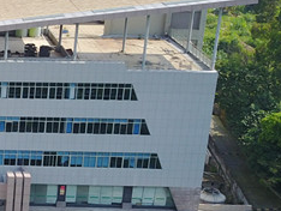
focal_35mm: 106
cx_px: -159
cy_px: 126
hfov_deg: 16.6
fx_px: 861
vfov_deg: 14.0
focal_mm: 4.73
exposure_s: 1/796
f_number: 2.2
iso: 100
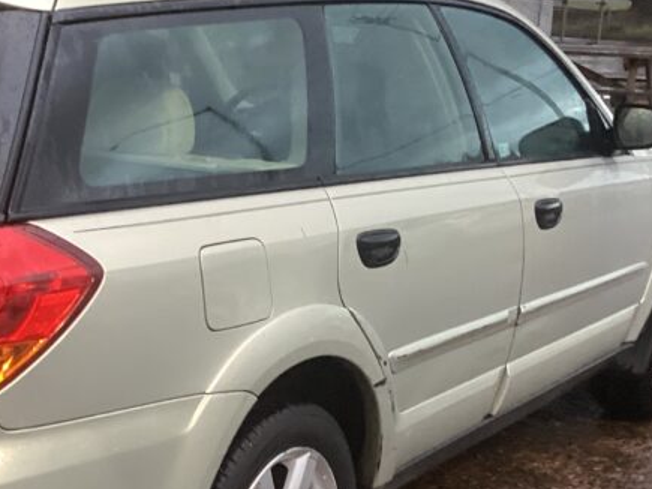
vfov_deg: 20.0
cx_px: 109
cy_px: 354
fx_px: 1375
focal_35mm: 73
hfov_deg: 26.1
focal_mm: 3.3
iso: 250
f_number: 2.4
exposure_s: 1/40
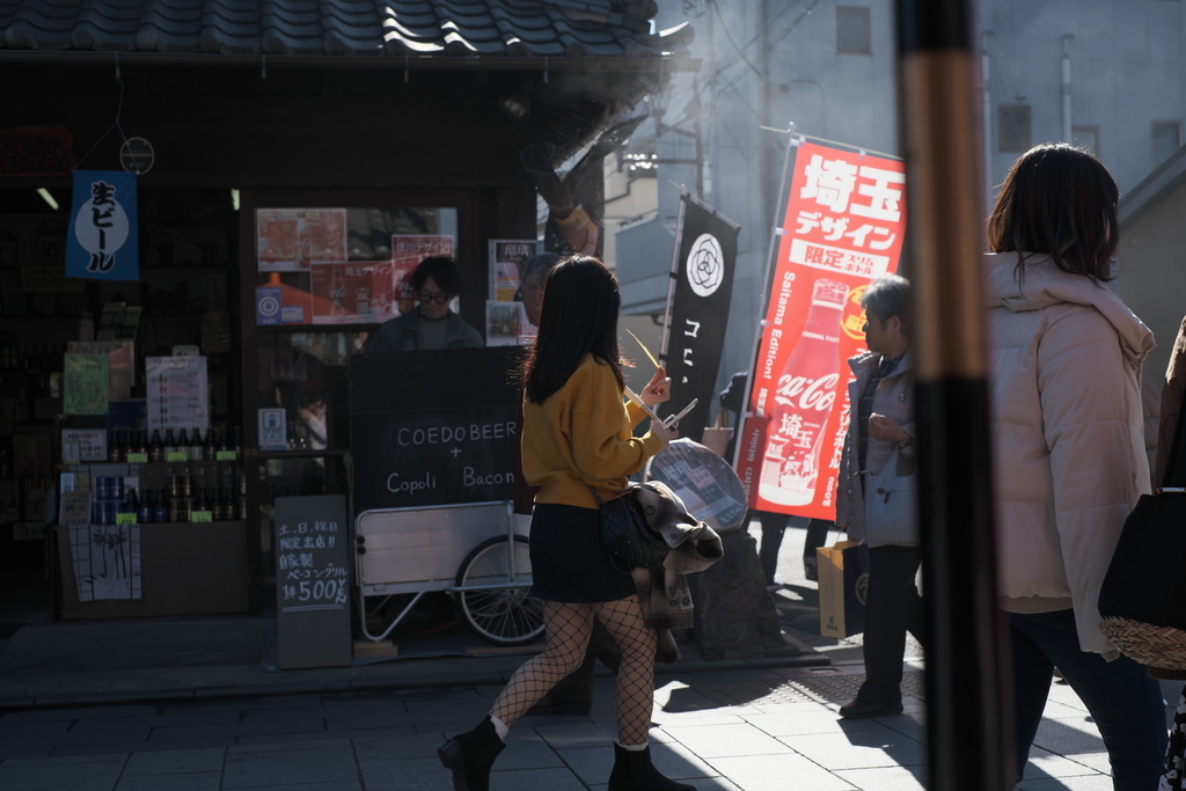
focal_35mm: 53
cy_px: 396
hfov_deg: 37.5
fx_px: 1746
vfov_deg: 25.5
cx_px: 593
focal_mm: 35
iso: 160
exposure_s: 1/750
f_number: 4.5
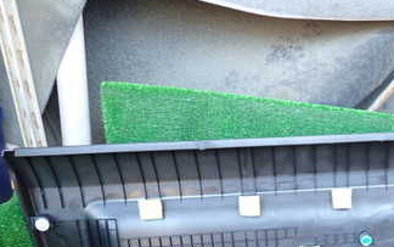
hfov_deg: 38.8
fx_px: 527
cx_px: 337
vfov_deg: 25.3
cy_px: 236
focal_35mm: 49
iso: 200
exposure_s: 1/30
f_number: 2
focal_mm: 4.5
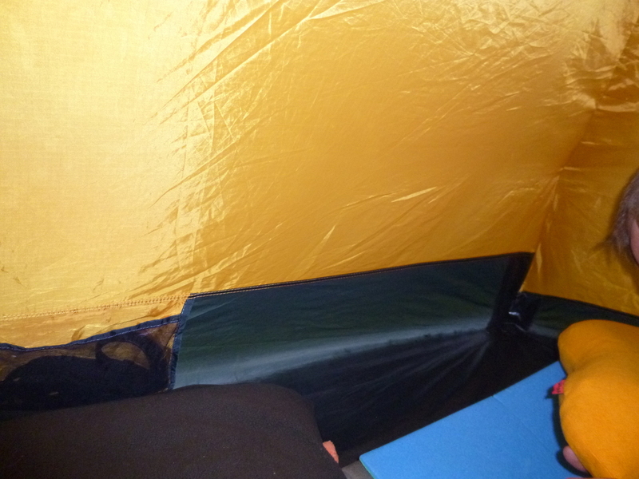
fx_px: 461
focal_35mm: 25
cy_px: 240
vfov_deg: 54.9
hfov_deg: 69.4
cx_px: 320
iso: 400
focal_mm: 4.5
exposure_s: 1/60
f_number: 3.1
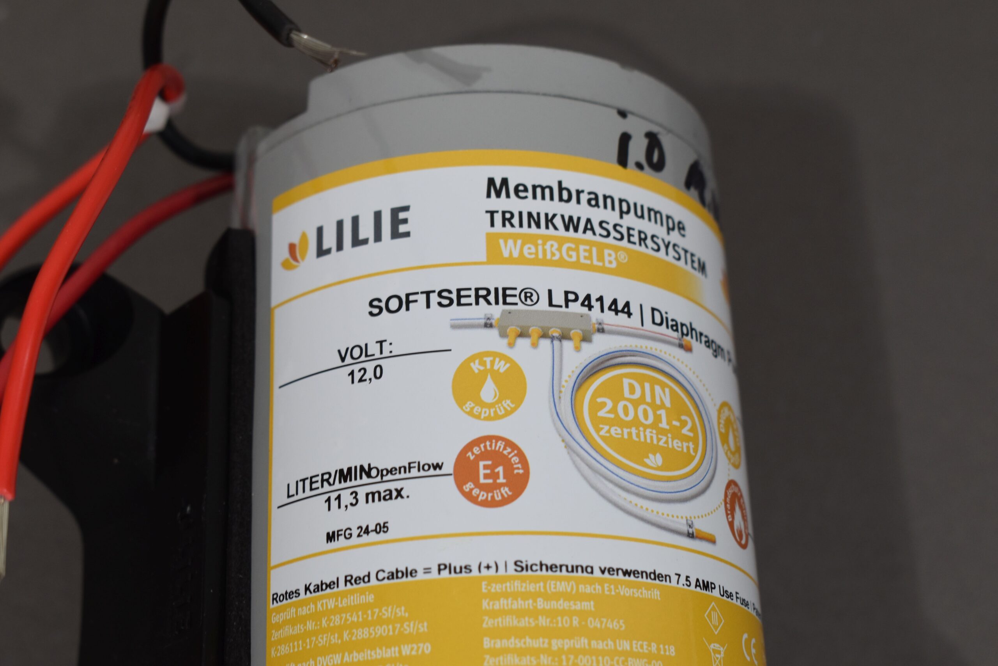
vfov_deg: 20.2
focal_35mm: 68
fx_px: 1871
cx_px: 499
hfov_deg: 29.9
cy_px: 333
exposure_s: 1/60
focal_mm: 45
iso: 400
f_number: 8
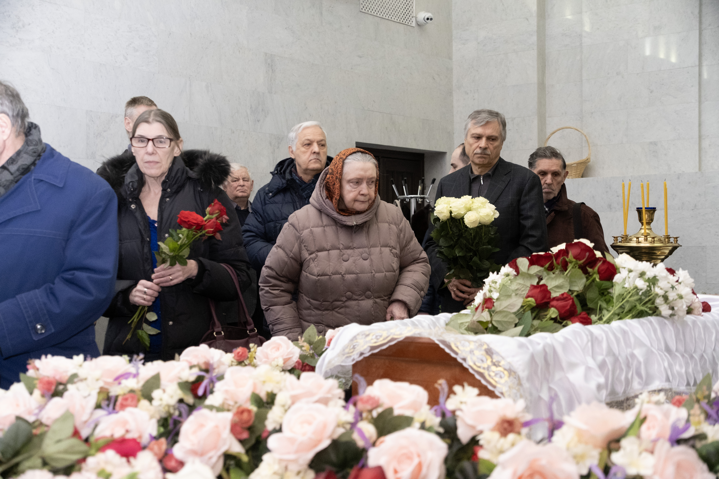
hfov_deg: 41.1
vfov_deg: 28.1
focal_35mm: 48
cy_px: 240
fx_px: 959
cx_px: 360
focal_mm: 32.1
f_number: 4
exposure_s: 1/60
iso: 3200
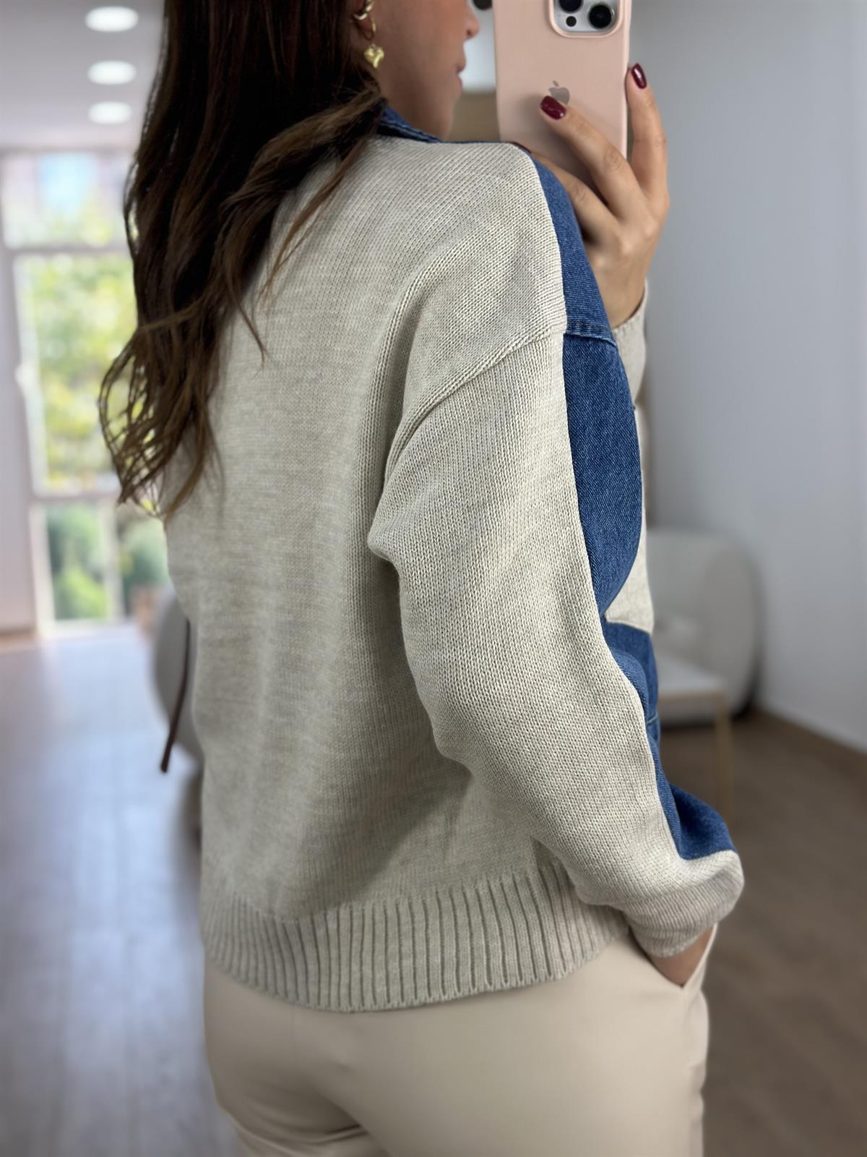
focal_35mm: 48
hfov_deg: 30.3
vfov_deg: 39.7
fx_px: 1603
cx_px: 434
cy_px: 578
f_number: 1.78
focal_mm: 6.86
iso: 80
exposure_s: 1/292
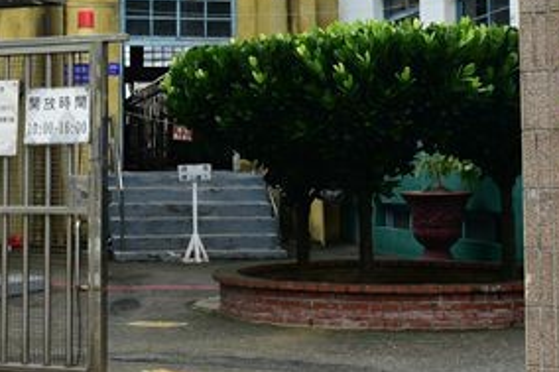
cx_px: 240
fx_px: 1179
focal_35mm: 76
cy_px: 117
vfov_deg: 17.9
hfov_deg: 26.6
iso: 100
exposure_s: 1/250
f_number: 4.5
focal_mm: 18
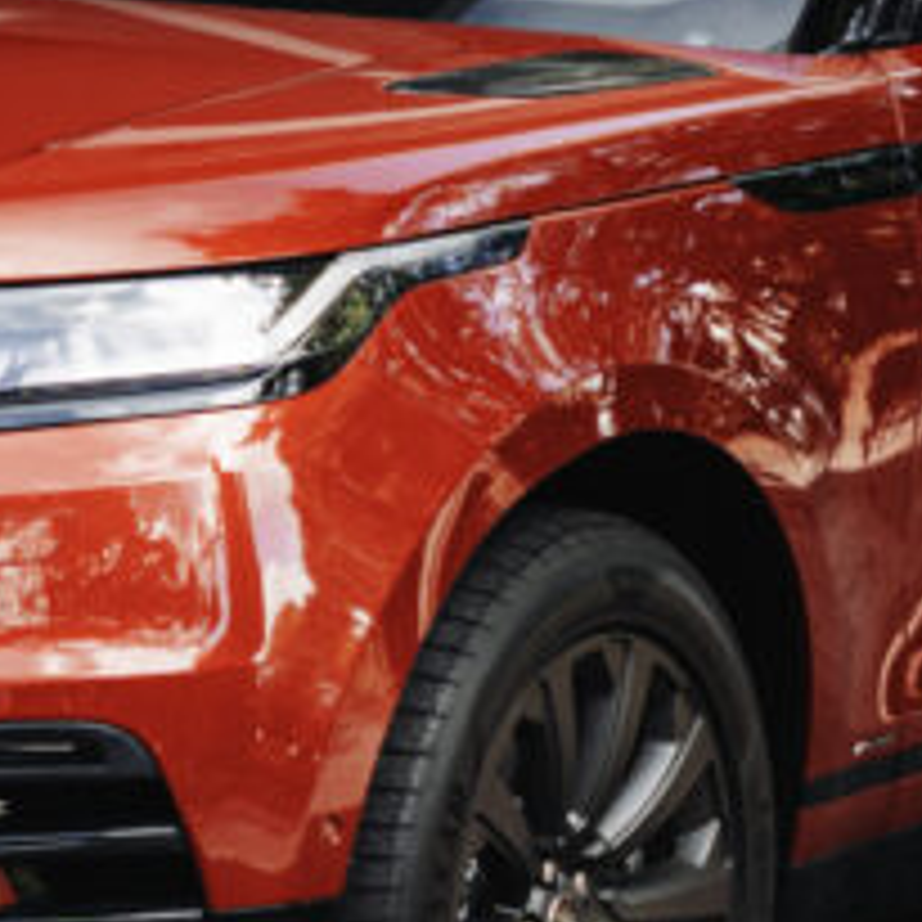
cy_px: 281
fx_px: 6388
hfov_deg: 8.2
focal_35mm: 212
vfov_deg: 8.2
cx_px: 238
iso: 160
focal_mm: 33.8
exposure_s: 1/200
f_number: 2.8
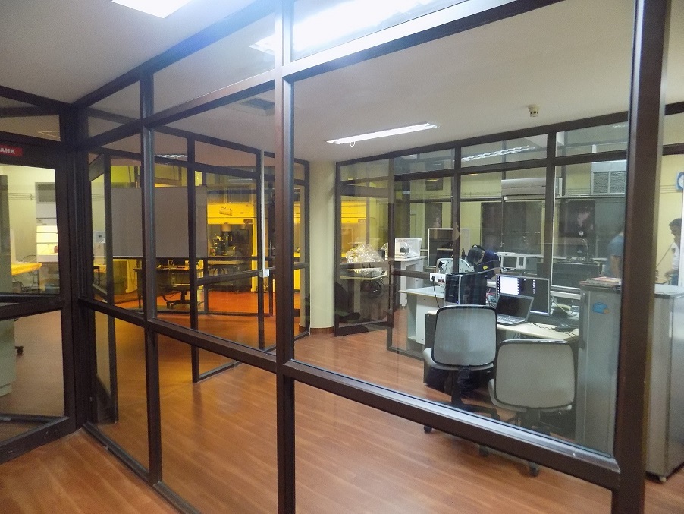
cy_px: 257
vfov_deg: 58.9
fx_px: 455
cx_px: 342
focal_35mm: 23
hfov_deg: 73.9
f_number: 3.1
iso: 400
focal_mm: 4
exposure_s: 1/13
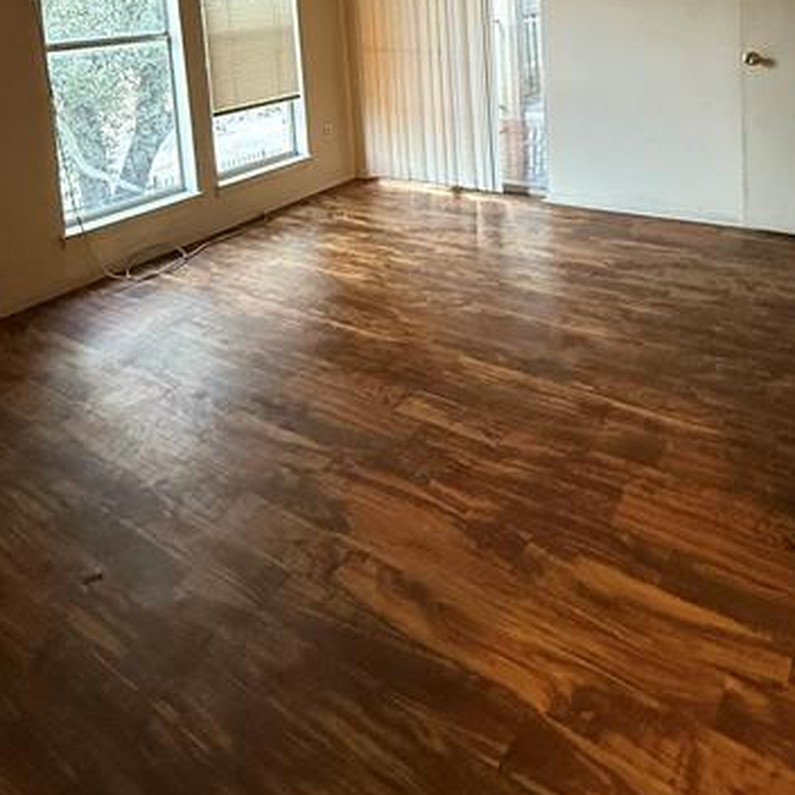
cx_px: 427
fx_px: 702
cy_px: 61
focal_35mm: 27
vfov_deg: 51.3
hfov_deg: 59.0
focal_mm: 2.22
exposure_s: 1/60
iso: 400
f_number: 2.2
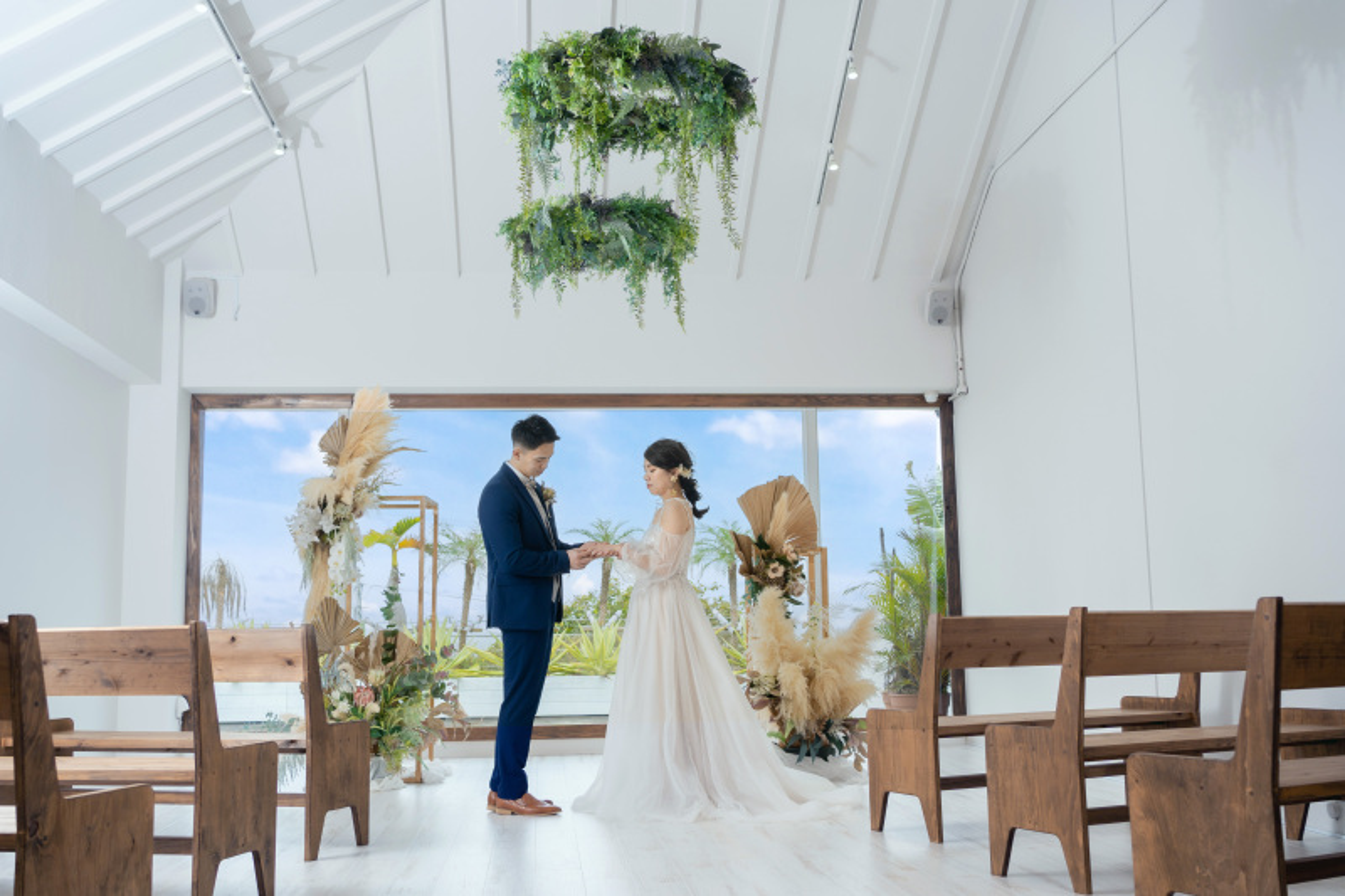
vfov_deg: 37.8
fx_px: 1307
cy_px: 448
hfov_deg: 54.4
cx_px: 672
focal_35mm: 35
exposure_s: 1/125
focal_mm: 35
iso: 200
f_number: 5
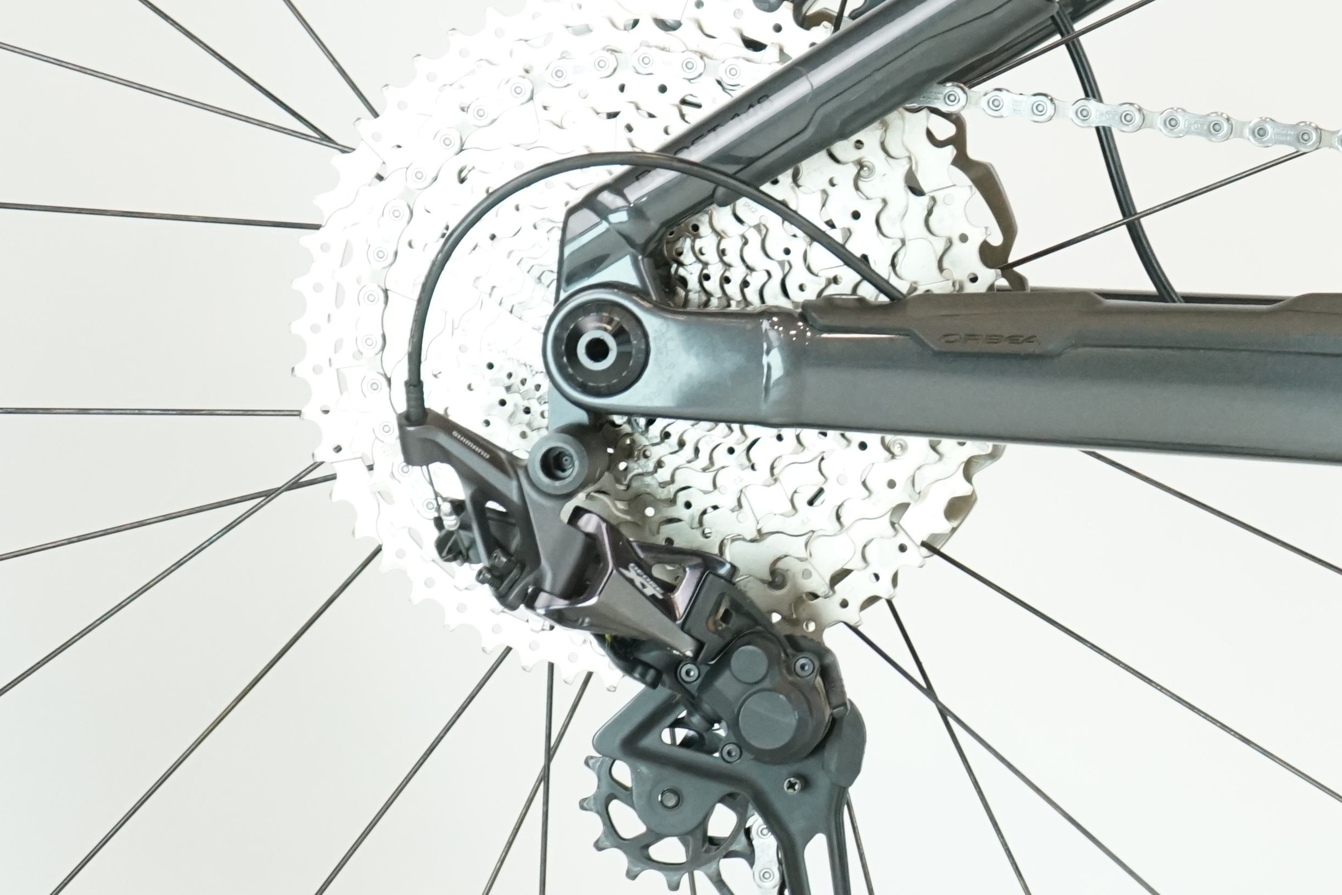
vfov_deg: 8.5
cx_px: 1555
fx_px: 6001
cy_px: 337
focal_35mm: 161
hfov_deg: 12.5
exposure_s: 1/200
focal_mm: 66
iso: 2000
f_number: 6.3
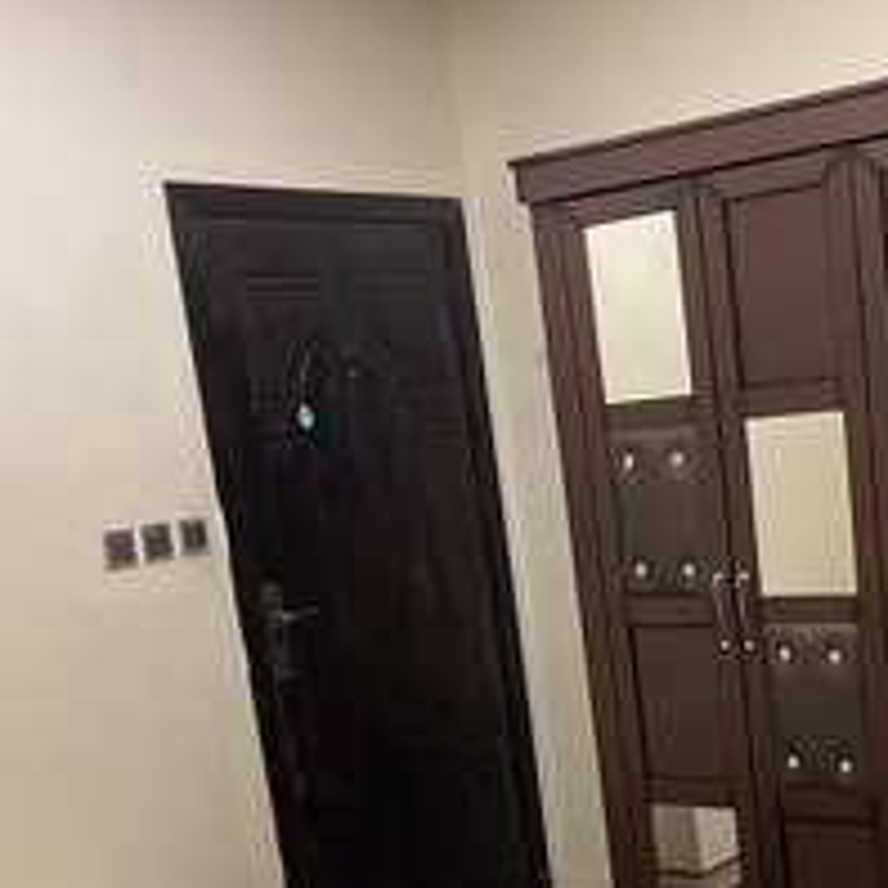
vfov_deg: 32.2
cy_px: 751
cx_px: 662
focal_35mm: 51
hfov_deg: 32.8
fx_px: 1480
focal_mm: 5.1
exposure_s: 1/60
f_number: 1.6
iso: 500
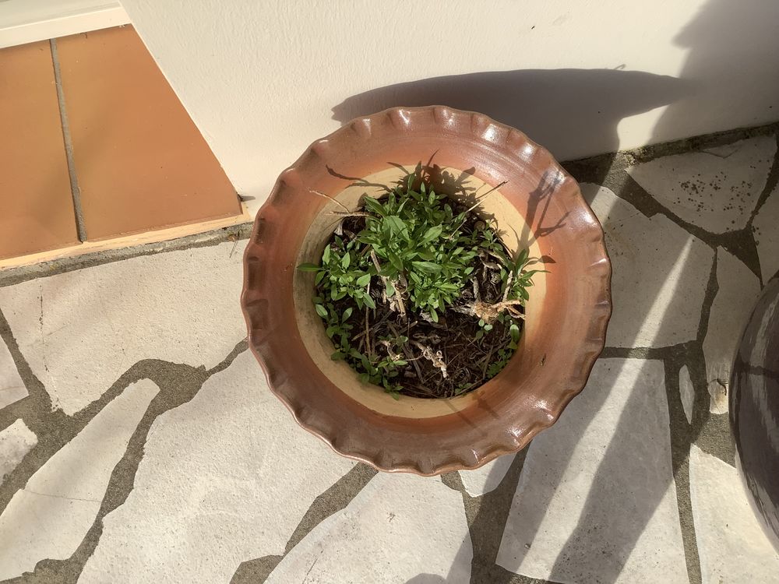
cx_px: 390
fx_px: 698
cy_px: 292
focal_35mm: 31
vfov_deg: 45.4
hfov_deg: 58.4
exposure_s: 1/1988
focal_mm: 3.3
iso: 25
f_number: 2.4
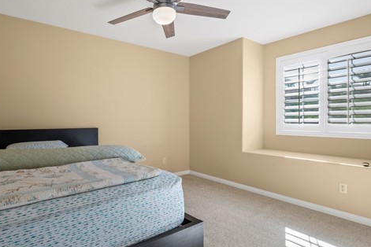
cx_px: 153
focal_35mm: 19
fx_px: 196
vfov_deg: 64.5
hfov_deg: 86.1
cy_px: 132
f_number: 9
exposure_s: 1/8
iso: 400
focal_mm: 14
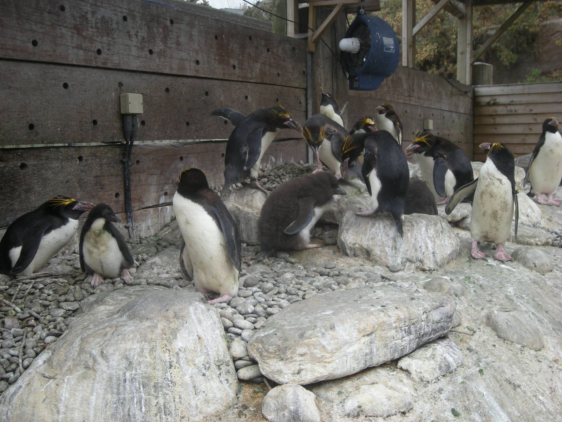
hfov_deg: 42.9
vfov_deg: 32.9
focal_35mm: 44
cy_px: 211
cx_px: 281
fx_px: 714
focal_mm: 7.1
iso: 64
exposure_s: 1/212
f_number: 3.1
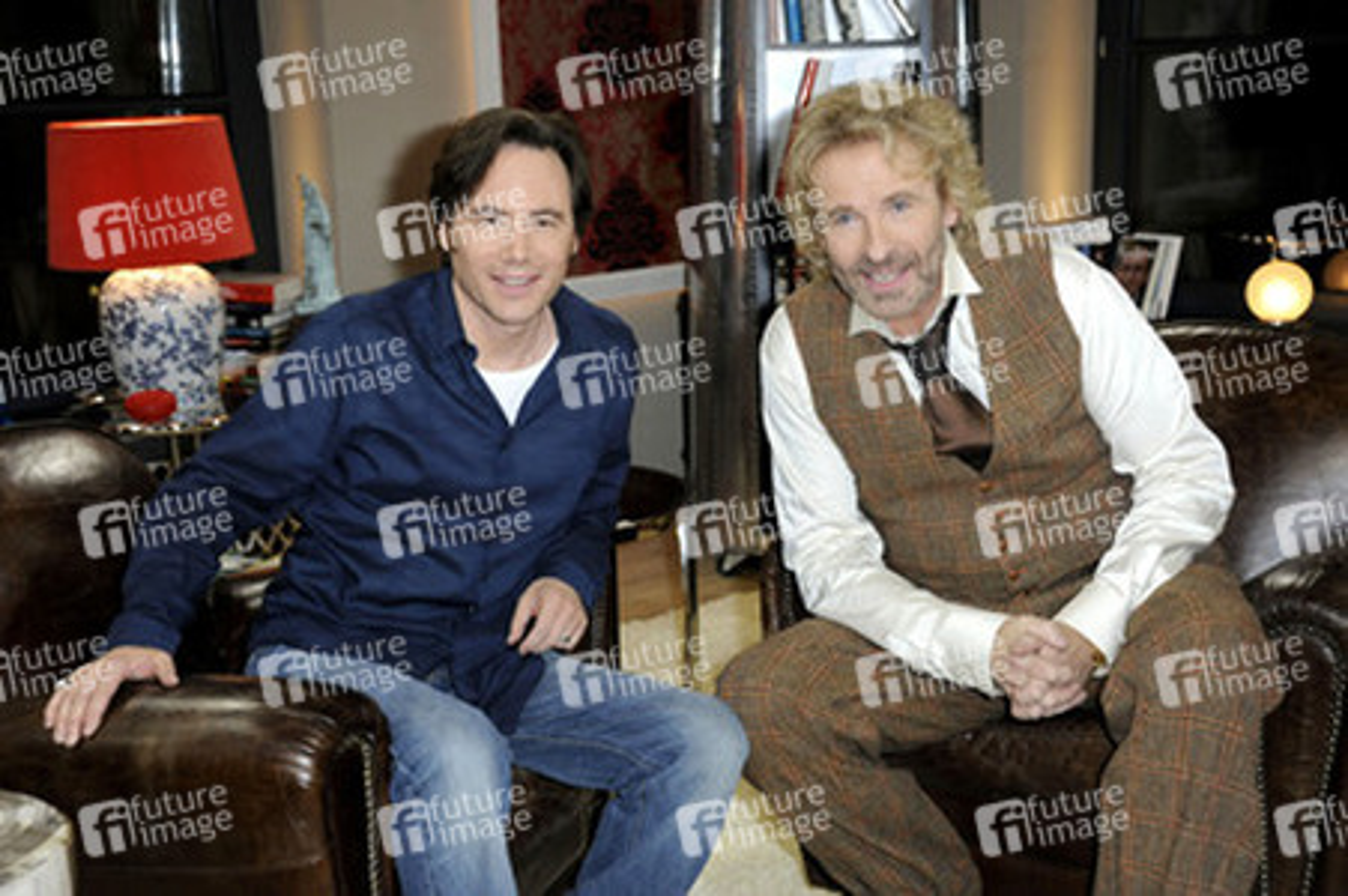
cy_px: 448
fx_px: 2320
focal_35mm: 62
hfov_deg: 32.4
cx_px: 674
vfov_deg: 21.9
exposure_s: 1/160
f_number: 5.6
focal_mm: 62
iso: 2500
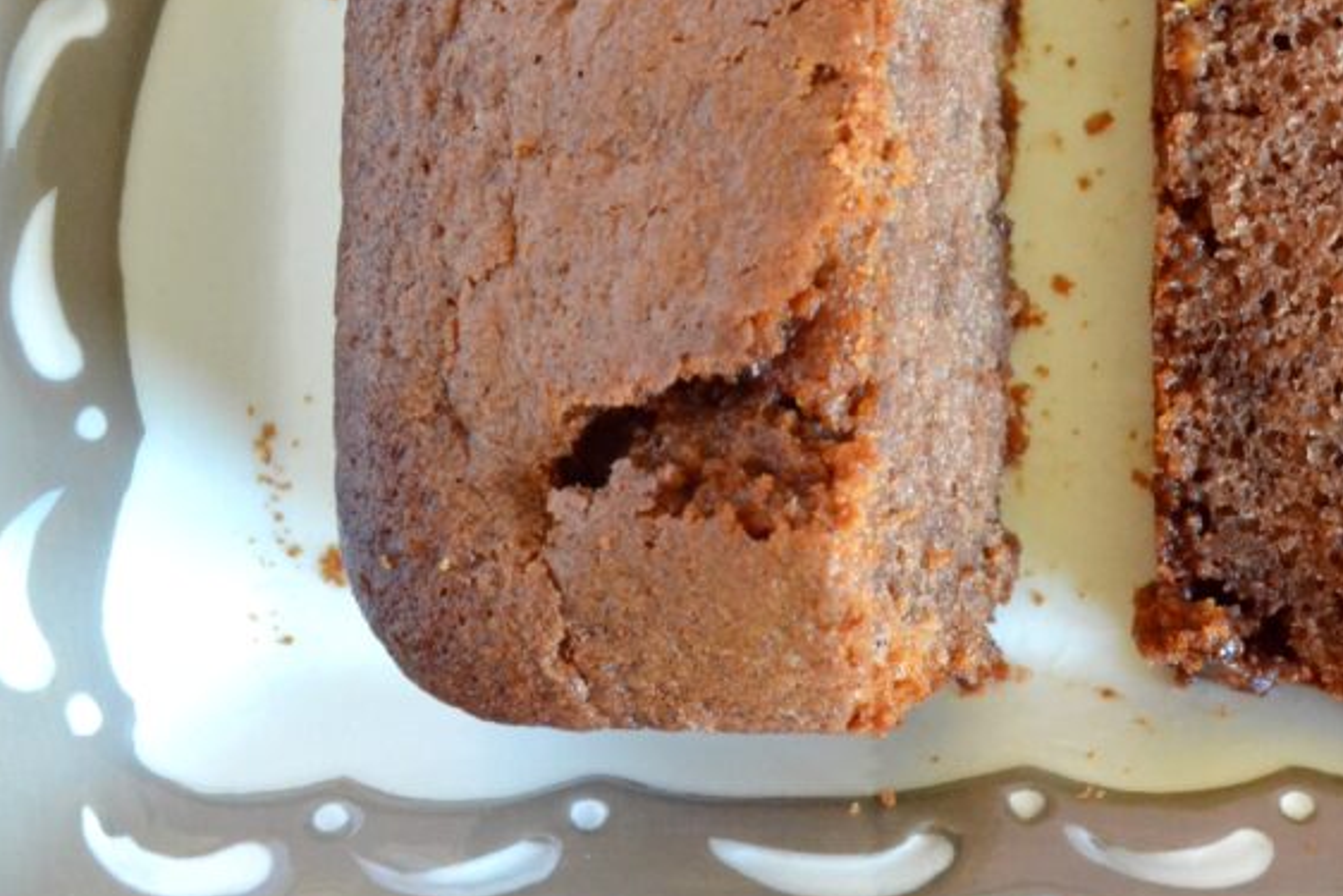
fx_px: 3060
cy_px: 219
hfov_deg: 24.3
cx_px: 1087
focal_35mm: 82
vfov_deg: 16.6
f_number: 9
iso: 3200
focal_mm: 30
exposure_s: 1/13
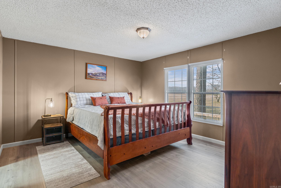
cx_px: 140
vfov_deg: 67.4
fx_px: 140
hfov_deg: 90.0
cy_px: 94
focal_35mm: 18
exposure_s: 1/1.67
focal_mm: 12
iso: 250
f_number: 9
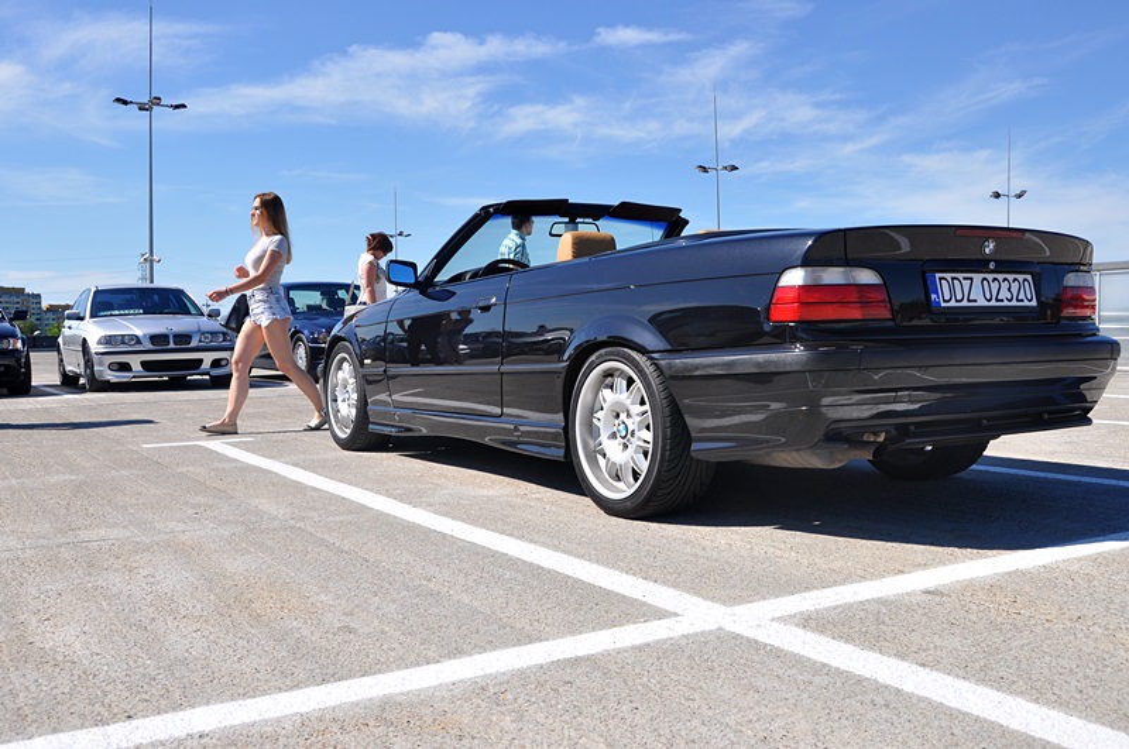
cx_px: 564
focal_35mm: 36
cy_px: 374
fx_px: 1127
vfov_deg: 36.8
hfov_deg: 53.2
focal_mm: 24
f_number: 9
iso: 200
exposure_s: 1/320
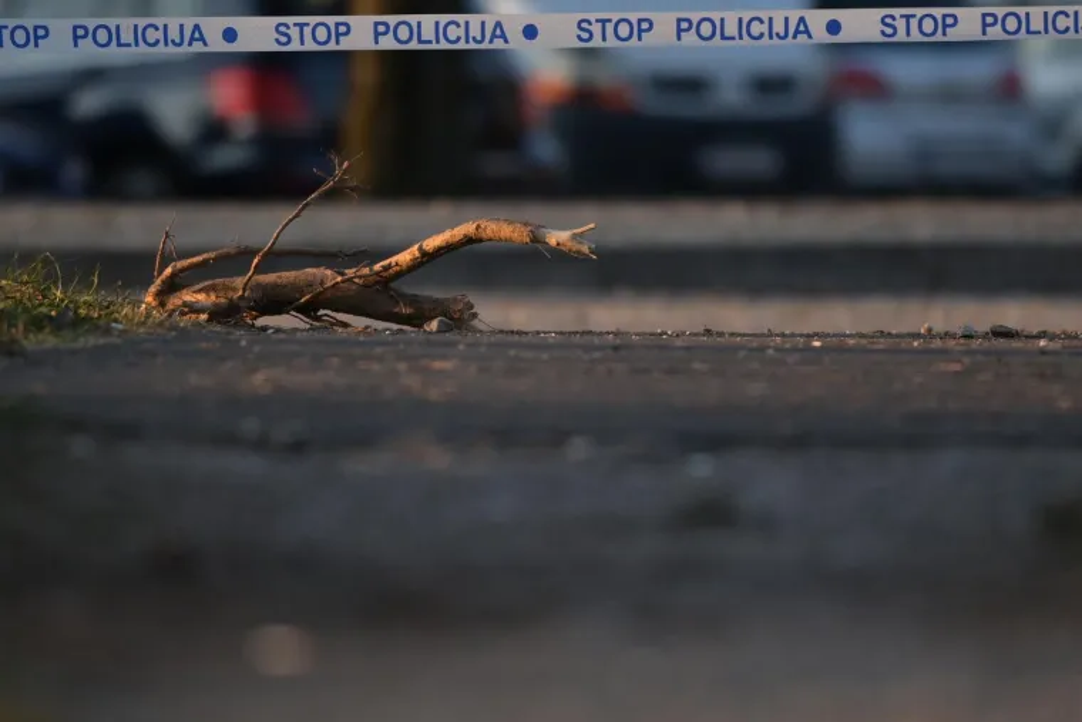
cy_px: 361
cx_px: 541
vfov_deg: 3.4
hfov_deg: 5.2
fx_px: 12024
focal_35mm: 400
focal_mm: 400
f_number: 2.8
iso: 400
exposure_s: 1/1600
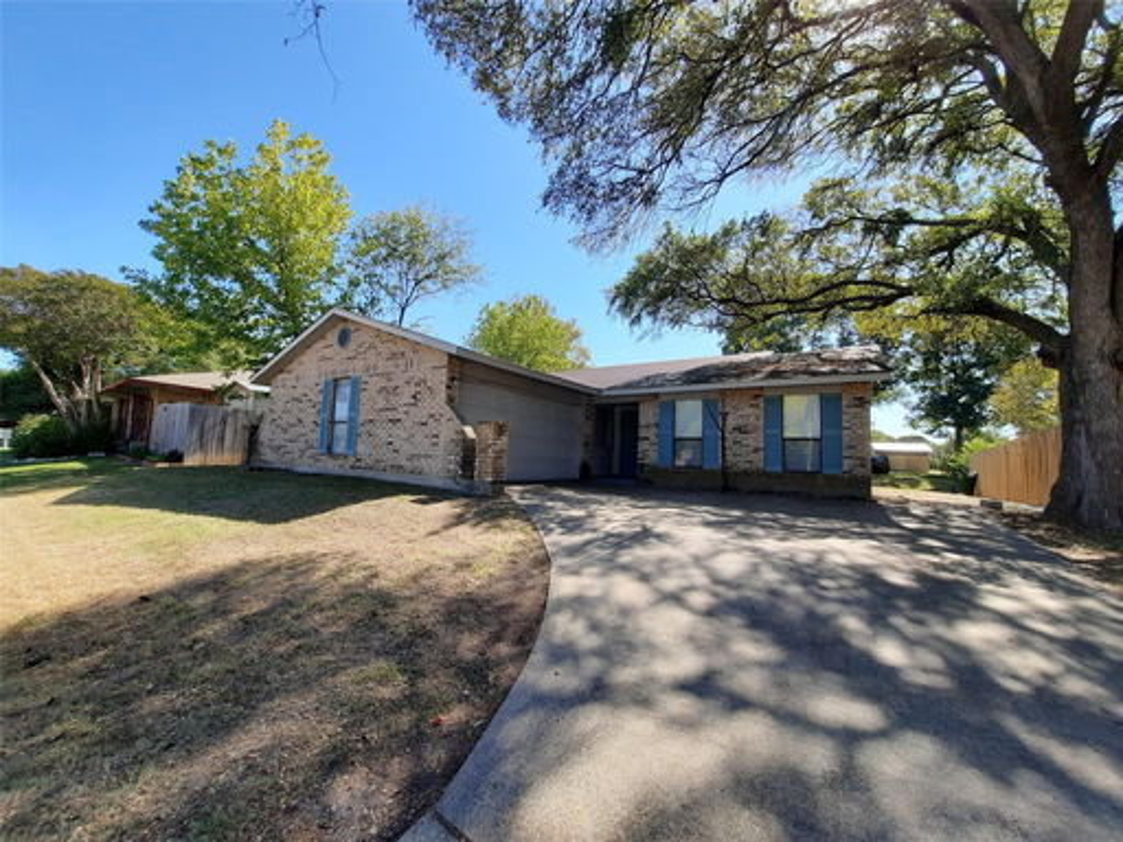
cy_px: 421
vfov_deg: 89.9
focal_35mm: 13
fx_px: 422
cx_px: 562
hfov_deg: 106.2
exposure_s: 1/652
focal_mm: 1.74
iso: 40
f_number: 2.2
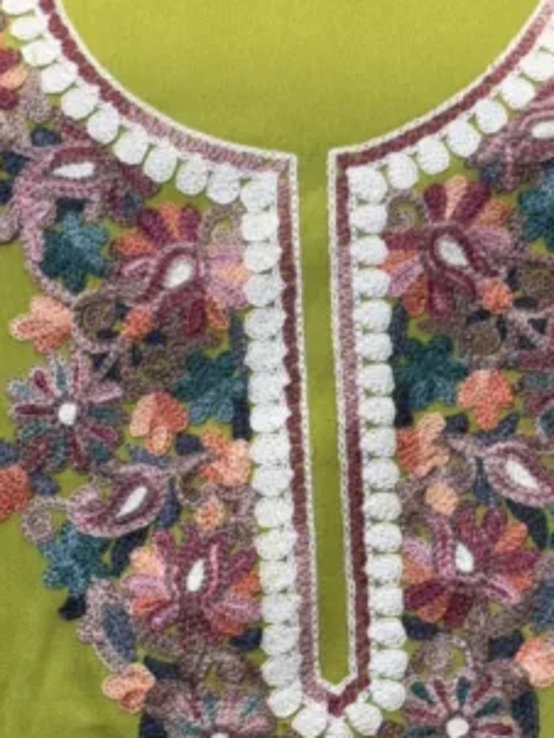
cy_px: 633
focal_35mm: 138
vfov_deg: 14.2
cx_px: 267
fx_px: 2943
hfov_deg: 10.8
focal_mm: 5.96
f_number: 1.6
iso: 50
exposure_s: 1/100
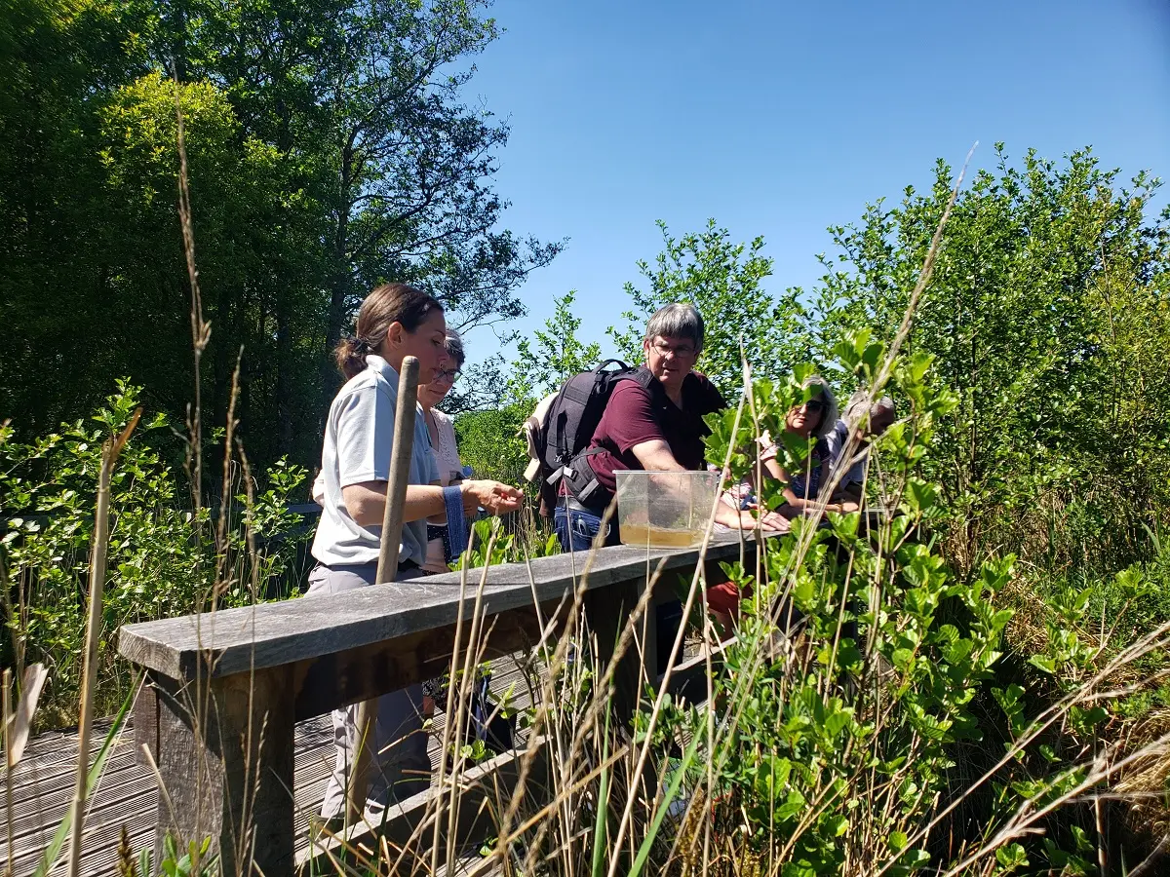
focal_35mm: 26
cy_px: 438
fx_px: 879
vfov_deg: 53.1
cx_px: 585
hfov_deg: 67.3
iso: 50
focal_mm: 4.3
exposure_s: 1/809
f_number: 2.4
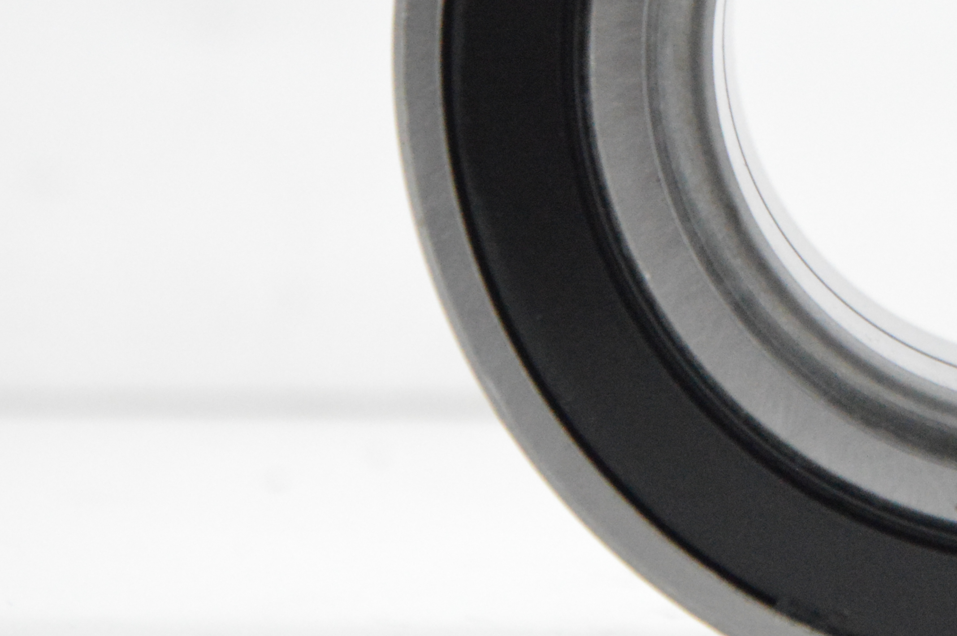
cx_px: 1108
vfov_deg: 4.9
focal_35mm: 279
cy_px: -104
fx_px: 7409
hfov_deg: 7.3
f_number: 7.1
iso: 3200
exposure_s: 1/100
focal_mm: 66
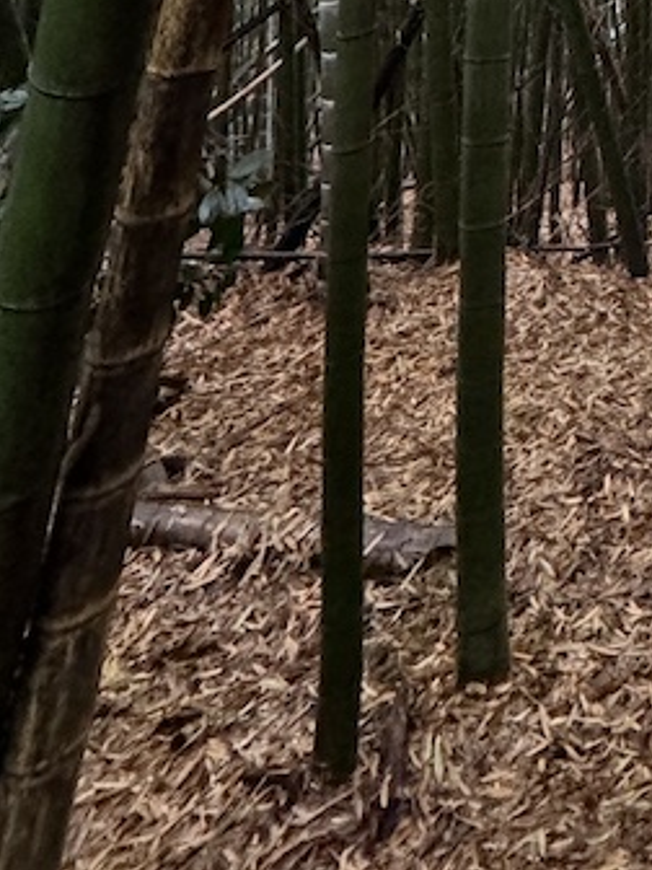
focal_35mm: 45
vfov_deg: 26.1
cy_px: -526
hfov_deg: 24.4
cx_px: 1001
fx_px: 1130
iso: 320
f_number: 2.2
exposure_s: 1/99
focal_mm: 2.22
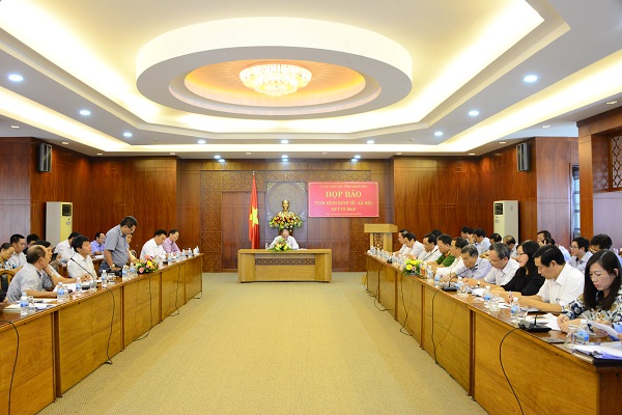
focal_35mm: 28
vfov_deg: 46.4
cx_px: 311
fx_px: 484
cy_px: 208
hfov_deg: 65.5
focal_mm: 28
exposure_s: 1/25
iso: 4000
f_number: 9
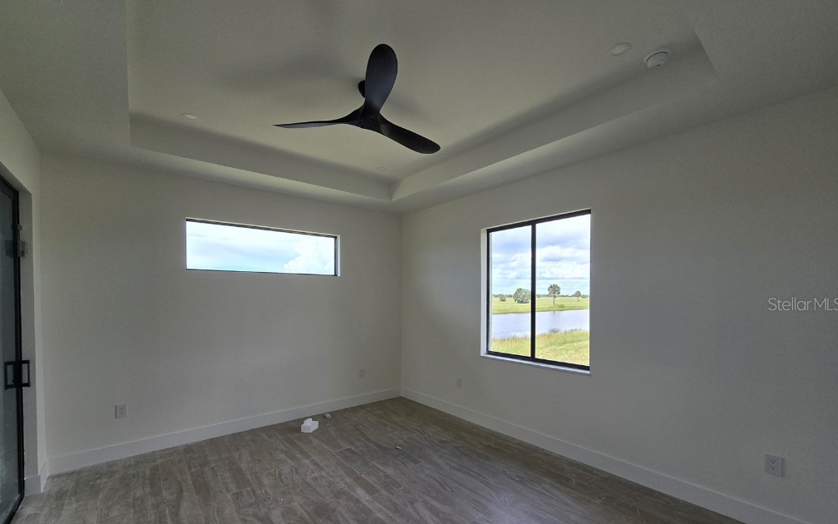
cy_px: 304
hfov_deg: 105.3
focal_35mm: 14
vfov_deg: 78.1
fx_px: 320
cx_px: 421
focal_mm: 2.2
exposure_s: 1/412
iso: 50
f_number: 2.2
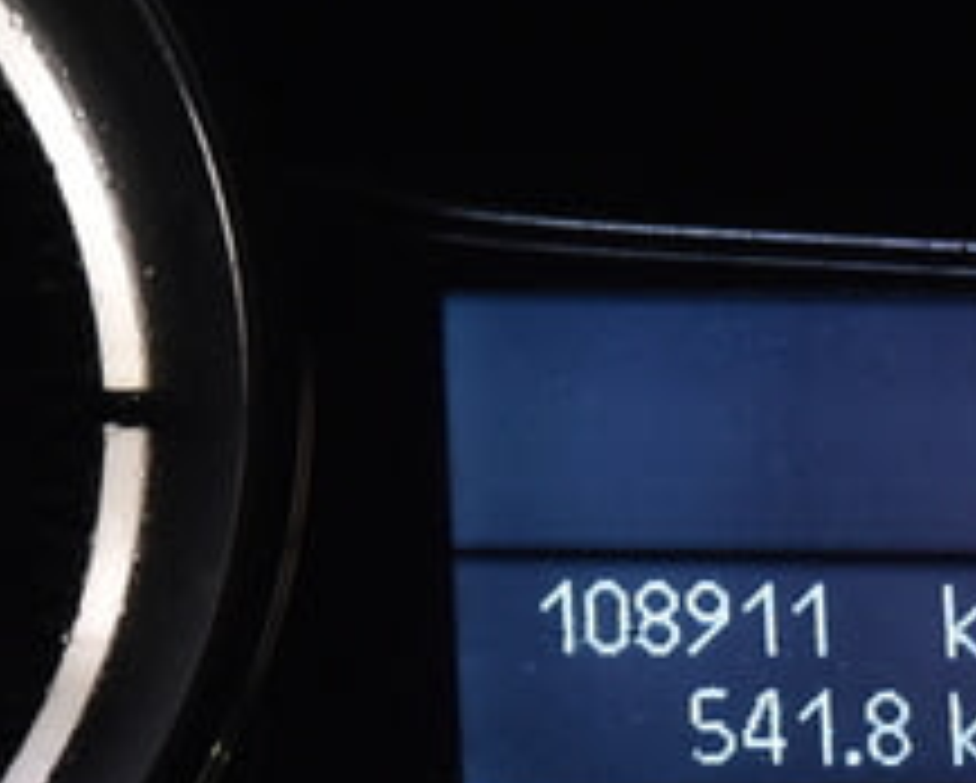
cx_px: -607
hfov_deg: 8.5
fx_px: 6418
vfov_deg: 7.0
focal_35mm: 222
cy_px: 428
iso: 800
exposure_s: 1/60
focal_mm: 38
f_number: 4.8
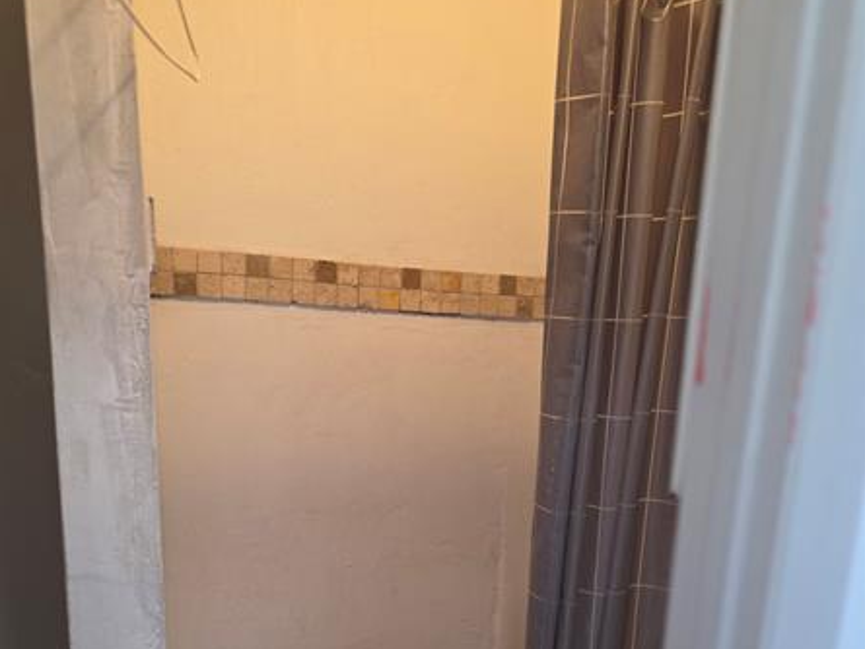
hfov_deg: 58.3
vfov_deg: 43.8
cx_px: 432
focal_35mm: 31
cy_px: 497
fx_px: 775
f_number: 1.7
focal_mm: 6.3
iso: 320
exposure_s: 1/120
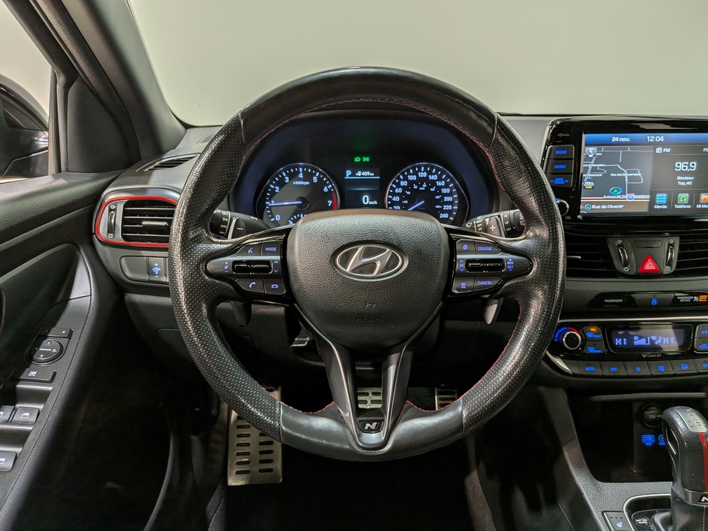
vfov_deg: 56.8
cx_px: 354
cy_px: 266
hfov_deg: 71.6
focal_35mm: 24
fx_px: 491
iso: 73
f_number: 1.7
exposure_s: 1/401
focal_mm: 4.53
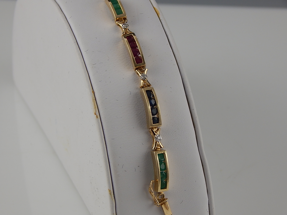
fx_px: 1169
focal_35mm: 141
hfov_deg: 14.0
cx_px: 144
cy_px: 108
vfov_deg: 10.5
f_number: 4.9
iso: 125
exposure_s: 1/40
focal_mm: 25.3
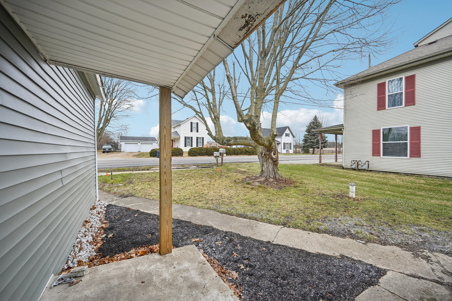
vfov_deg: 81.1
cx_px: 226
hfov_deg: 104.3
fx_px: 176
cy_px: 150
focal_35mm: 14
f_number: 4
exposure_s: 1/750
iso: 400
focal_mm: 14
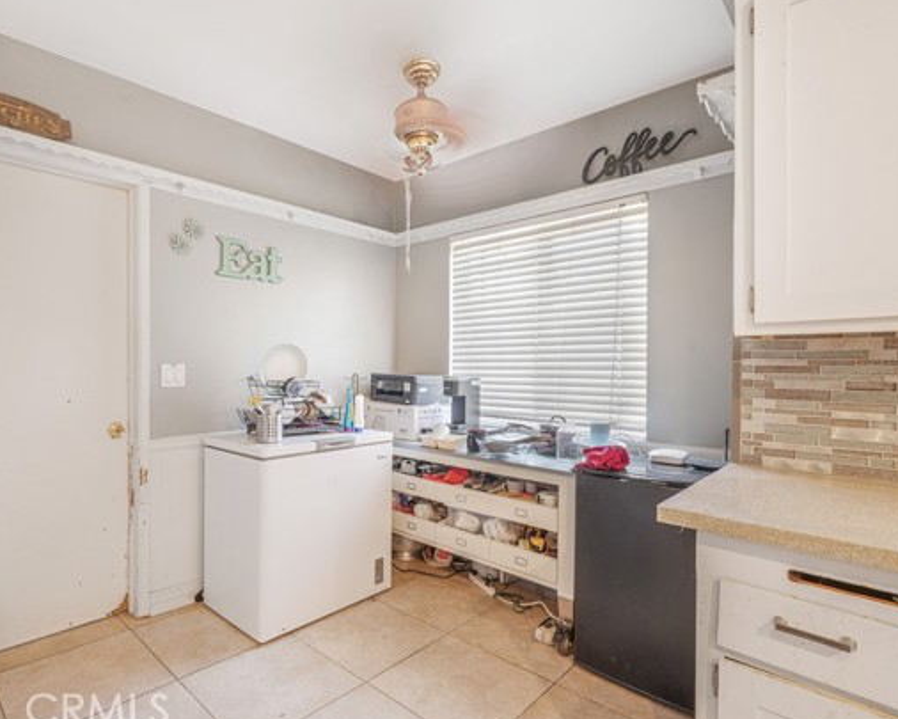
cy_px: 356
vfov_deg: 70.9
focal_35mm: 19
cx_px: 382
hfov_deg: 82.7
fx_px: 505
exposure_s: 1
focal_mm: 16
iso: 125
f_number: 8
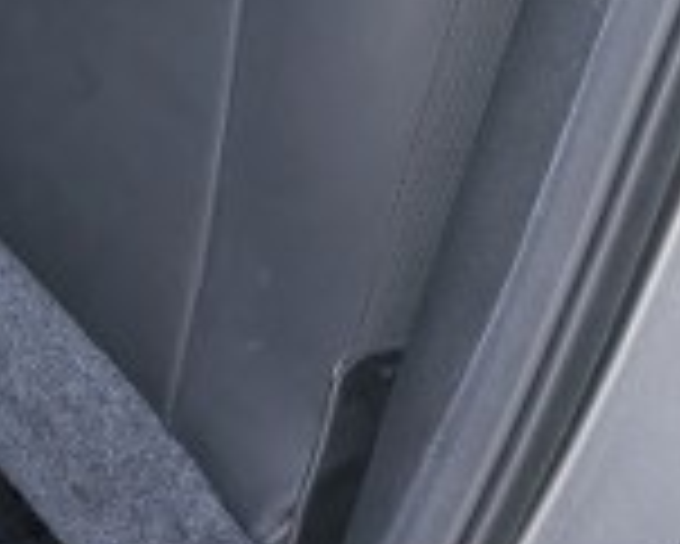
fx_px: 2598
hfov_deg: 12.0
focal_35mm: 129
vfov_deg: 11.7
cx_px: -943
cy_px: -126
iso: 73
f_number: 1.89
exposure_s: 1/100
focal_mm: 5.43
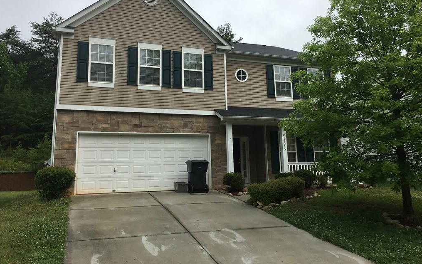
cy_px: 111
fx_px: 357
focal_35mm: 31
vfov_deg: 40.5
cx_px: 211
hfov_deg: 61.2
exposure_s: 1/1570
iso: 25
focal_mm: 4.15
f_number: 2.2
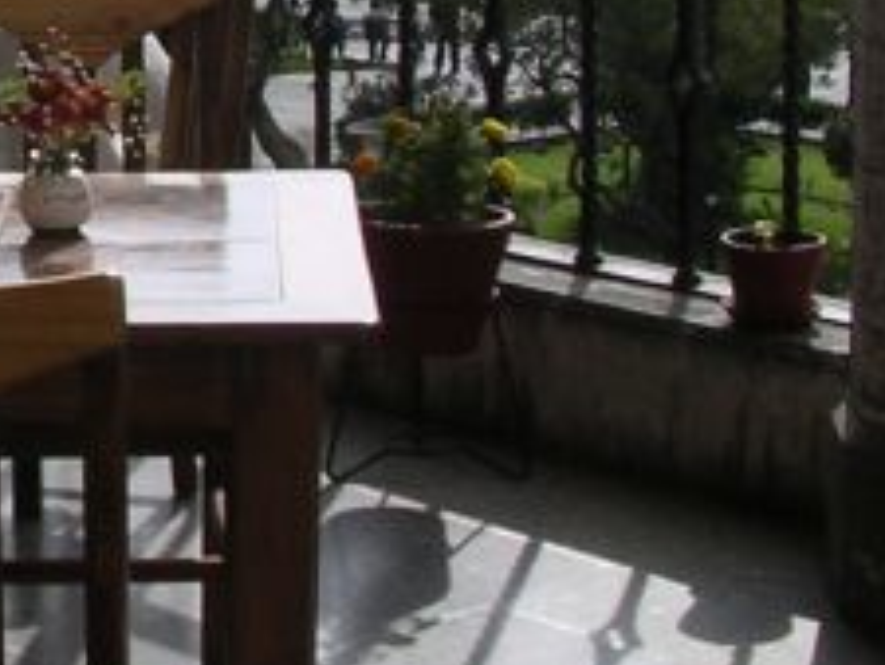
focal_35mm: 135
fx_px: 3453
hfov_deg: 13.4
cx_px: -586
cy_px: -236
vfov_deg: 10.7
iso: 100
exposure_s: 1/326
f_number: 5.6
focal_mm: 5.8
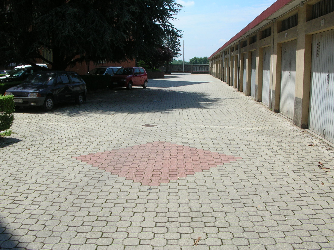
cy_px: 123
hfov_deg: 51.4
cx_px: 170
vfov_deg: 39.6
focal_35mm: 36
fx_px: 347
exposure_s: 1/294
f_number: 5.6
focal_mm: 5.8
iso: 50
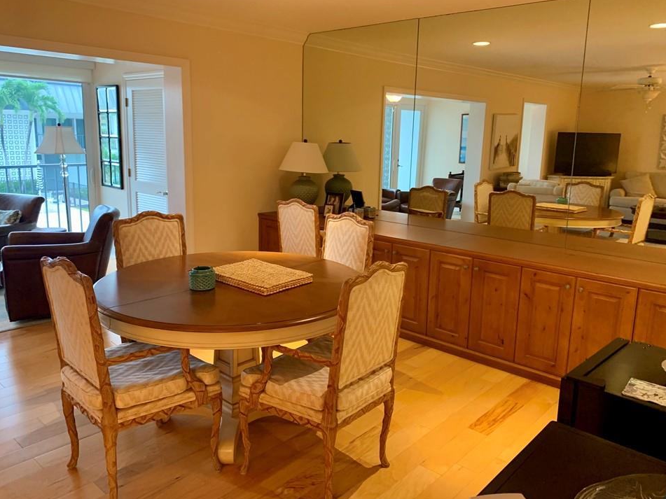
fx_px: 539
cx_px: 334
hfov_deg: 63.5
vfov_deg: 49.7
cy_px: 244
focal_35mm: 28
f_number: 1.8
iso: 250
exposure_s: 1/60
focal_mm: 4.25
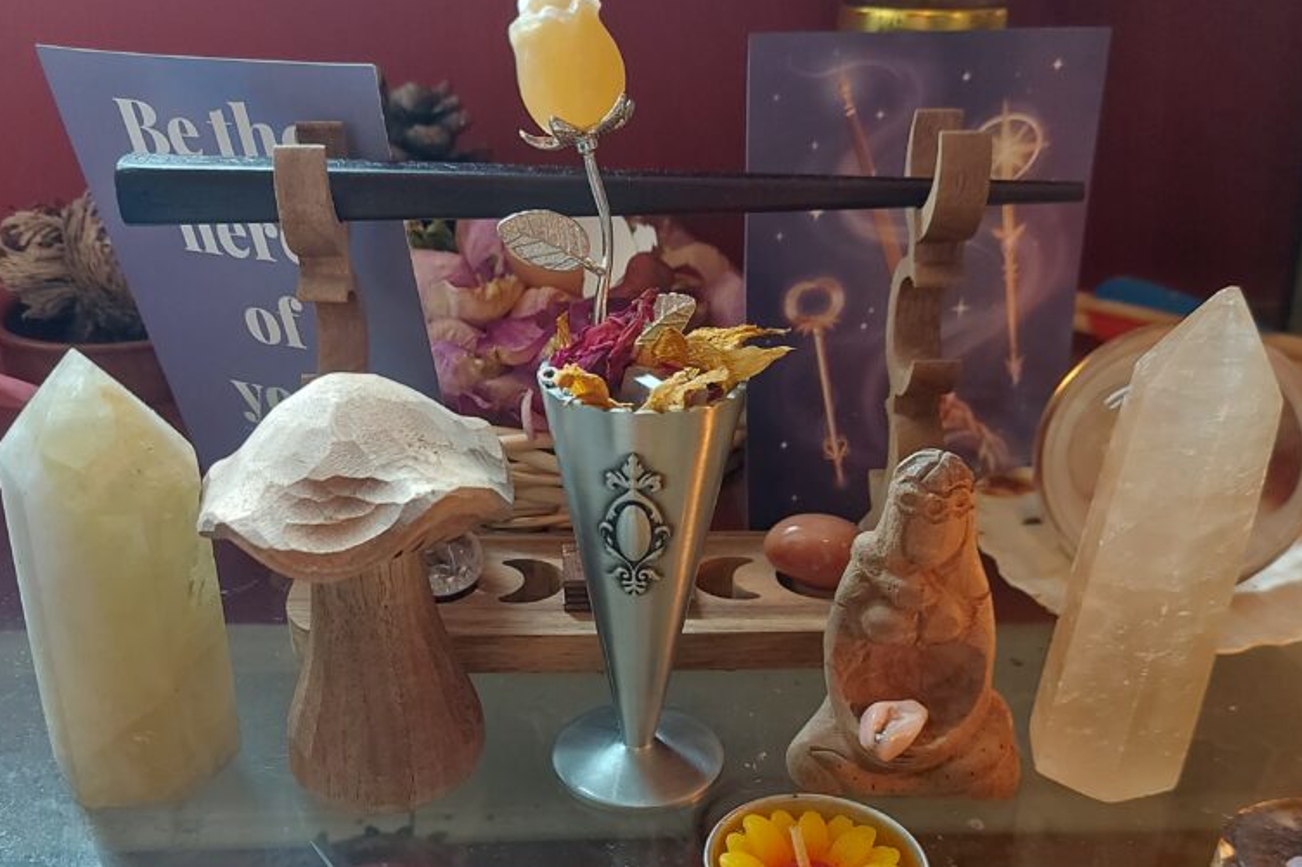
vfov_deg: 38.2
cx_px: 653
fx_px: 1229
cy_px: 606
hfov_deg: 55.8
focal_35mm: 34
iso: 200
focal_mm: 5.23
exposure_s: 1/50
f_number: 1.8
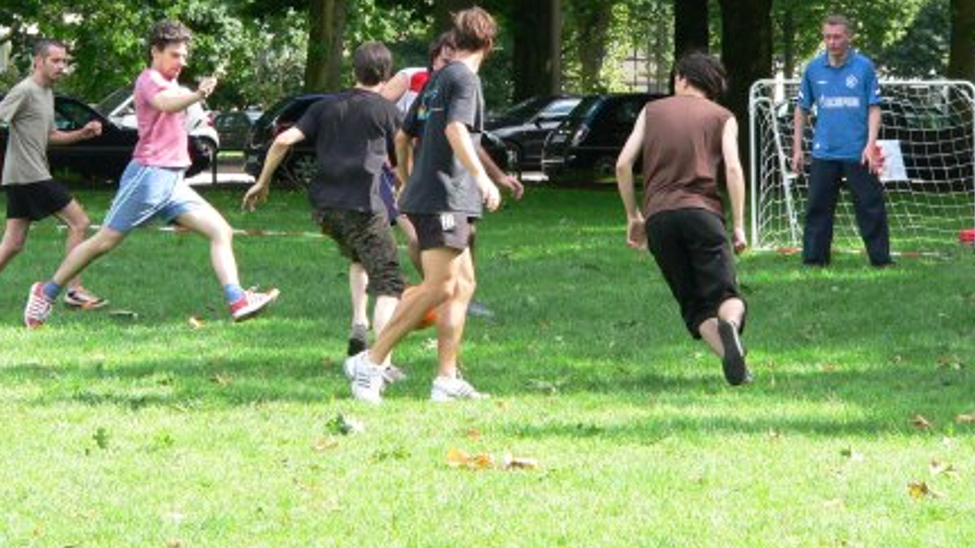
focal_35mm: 184
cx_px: 488
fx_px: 4757
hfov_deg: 11.7
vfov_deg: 6.6
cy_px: 196
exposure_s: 1/320
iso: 400
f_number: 5.6
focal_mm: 27
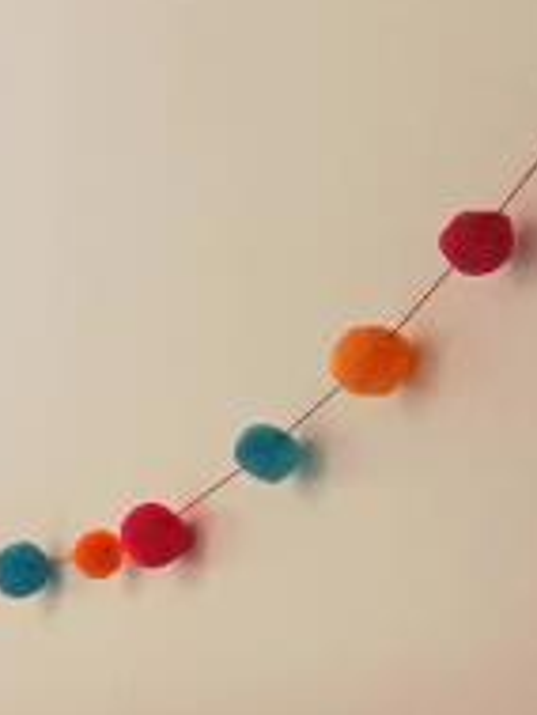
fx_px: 2686
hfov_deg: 9.3
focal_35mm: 130
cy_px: 942
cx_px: -1013
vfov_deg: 14.5
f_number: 1.7
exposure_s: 1/100
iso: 375
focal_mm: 5.24
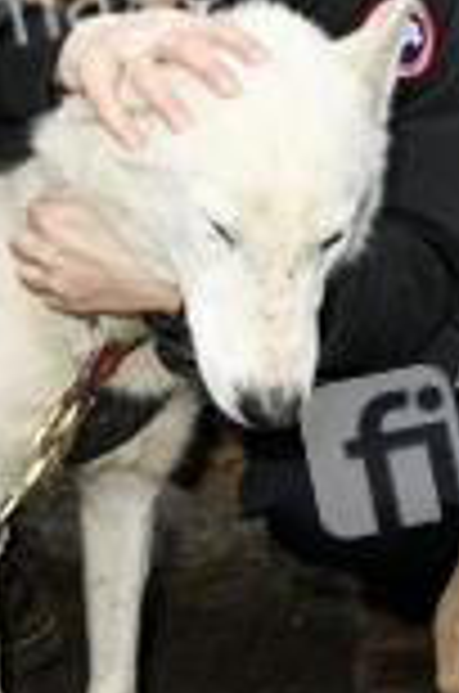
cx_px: 122
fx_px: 1748
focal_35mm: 91
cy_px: 207
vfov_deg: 22.3
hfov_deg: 14.9
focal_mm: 35
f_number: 8
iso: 2000
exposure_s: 1/80
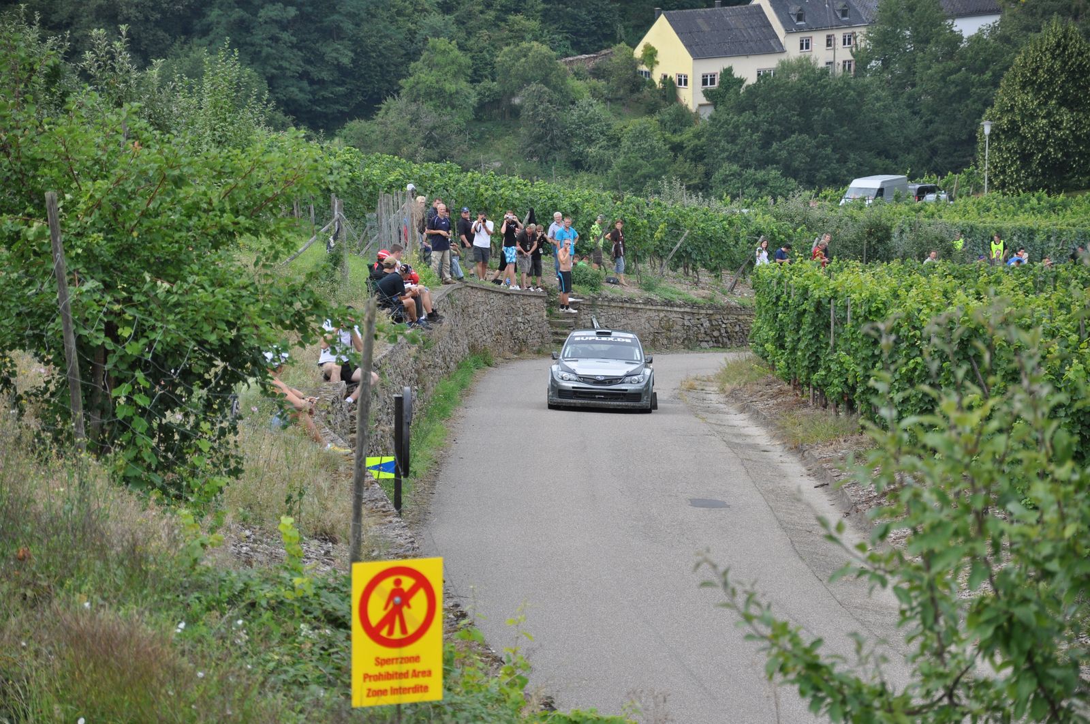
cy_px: 362
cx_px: 545
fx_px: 4762
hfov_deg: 13.1
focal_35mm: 158
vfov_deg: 8.7
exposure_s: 1/500
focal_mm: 105
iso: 280
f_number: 5.6
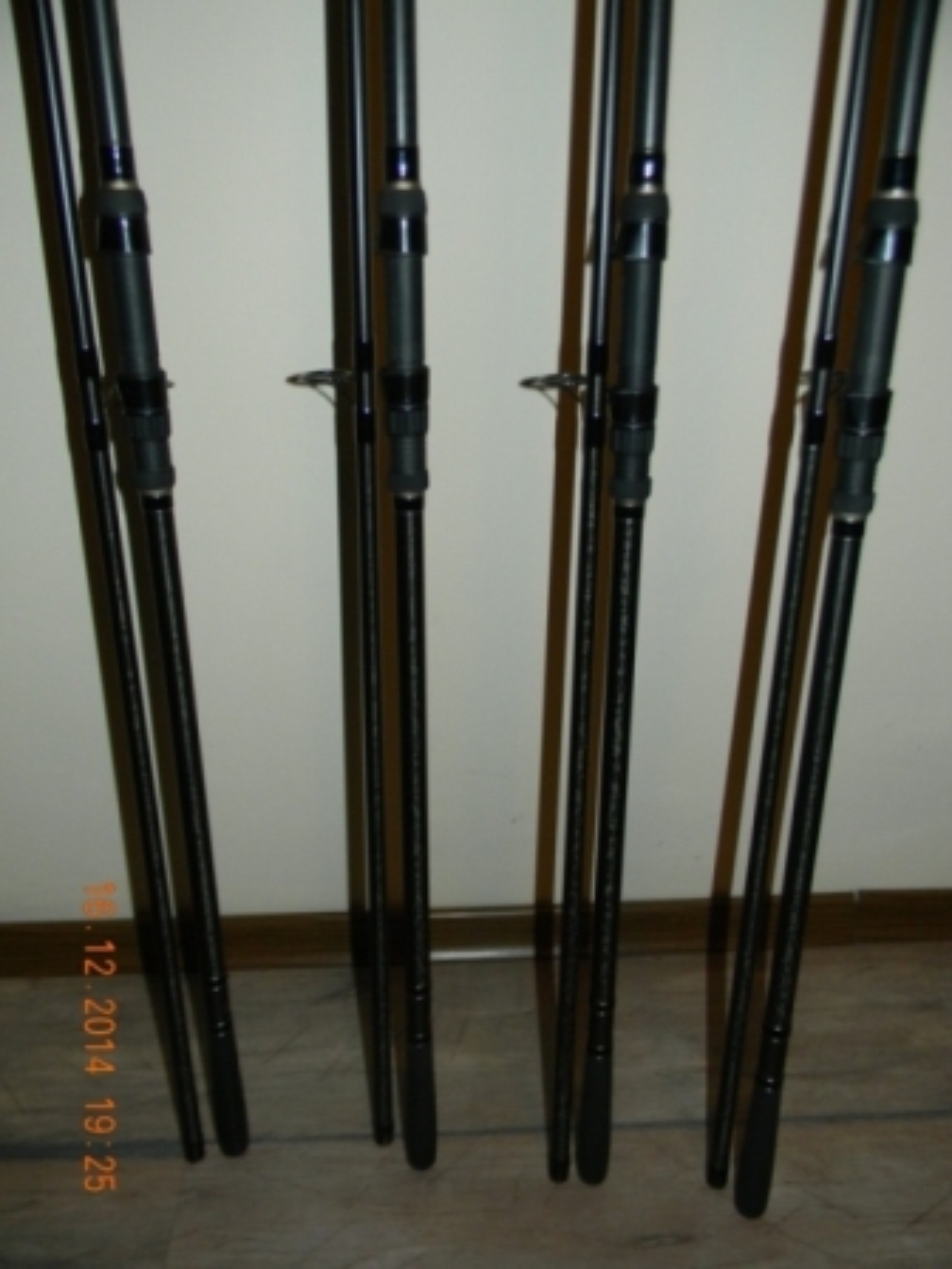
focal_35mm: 28
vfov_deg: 63.4
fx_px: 1027
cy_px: 634
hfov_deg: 49.7
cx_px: 476
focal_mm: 5
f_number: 3.5
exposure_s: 1/26
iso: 200
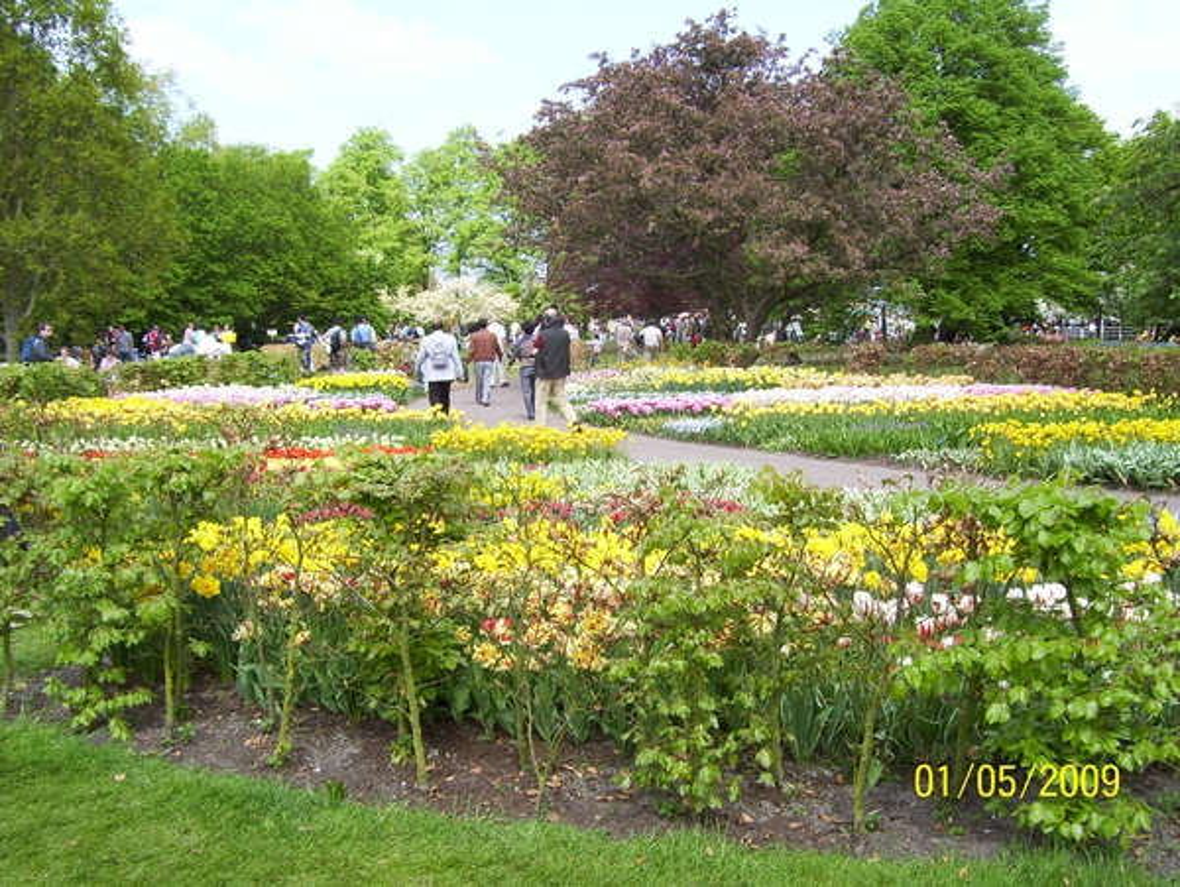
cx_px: 590
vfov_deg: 39.7
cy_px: 444
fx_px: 1228
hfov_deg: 51.3
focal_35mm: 36
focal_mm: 6
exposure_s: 1/250
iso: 80
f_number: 4.8
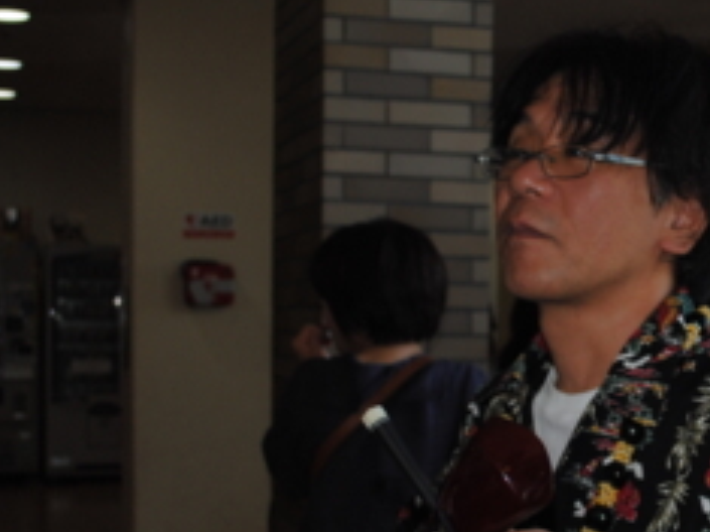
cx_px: 677
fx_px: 1640
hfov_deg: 23.6
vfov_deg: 18.4
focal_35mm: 80
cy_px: 340
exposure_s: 1/60
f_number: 4.2
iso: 200
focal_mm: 26
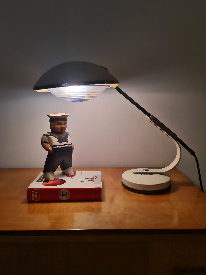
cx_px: 105
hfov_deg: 53.1
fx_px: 206
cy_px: 133
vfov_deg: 67.3
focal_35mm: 26
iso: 50
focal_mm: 7
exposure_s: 1/100
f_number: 1.8
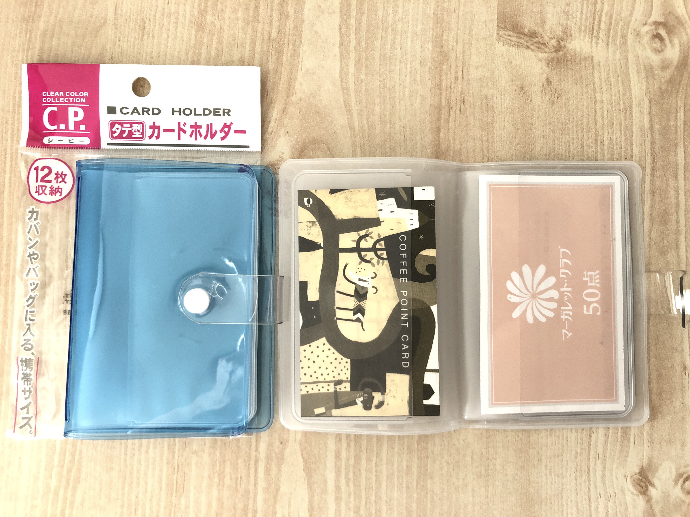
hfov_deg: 63.4
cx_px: 345
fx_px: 558
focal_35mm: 28
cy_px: 258
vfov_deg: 49.7
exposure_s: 1/6
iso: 100
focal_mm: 3.99
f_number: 1.8
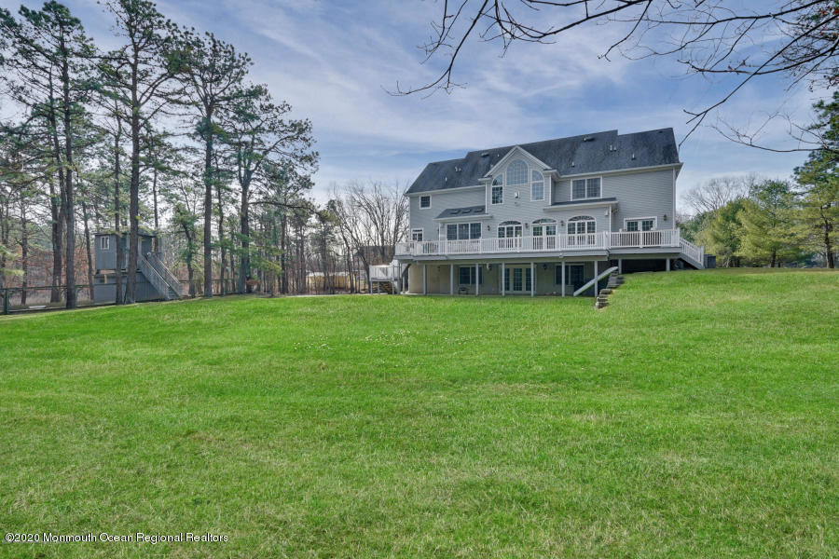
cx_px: 420
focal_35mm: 17
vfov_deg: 70.4
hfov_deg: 93.3
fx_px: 396
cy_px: 280
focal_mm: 17
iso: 250
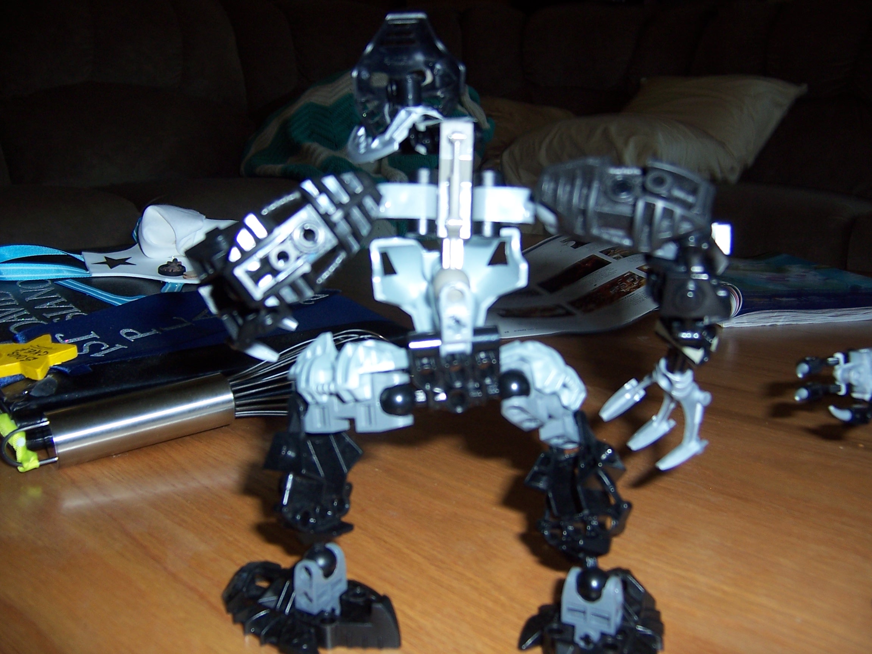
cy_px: 327
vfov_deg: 42.9
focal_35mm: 33
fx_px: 831
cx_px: 436
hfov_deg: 55.4
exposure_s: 1/60
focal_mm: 5.5
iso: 80
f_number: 2.8
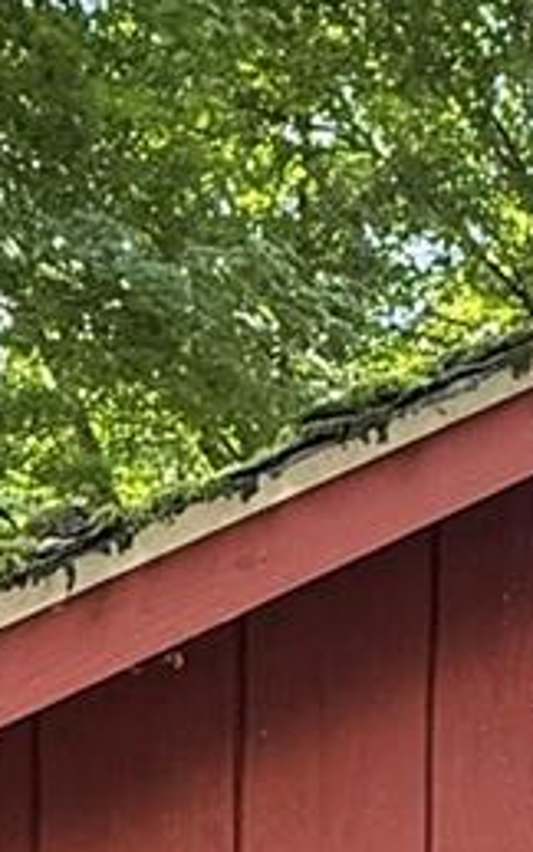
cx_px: 609
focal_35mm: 88
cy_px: 1178
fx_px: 2044
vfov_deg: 20.9
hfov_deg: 14.5
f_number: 2.2
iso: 400
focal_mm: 2.22
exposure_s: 1/99
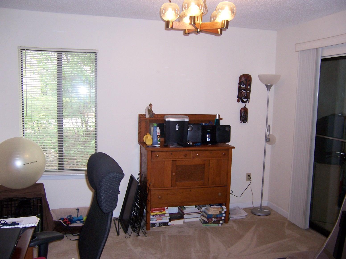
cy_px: 130
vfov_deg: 42.9
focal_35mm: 33
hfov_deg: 55.4
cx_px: 173
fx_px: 330
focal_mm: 5.5
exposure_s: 1/60
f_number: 2.8
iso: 140
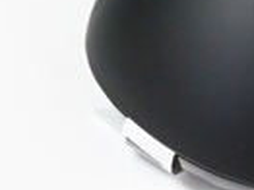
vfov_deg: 3.9
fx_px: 2815
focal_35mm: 384
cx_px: 390
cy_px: -18
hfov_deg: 5.1
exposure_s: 1/125
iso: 6400
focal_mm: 60
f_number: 5
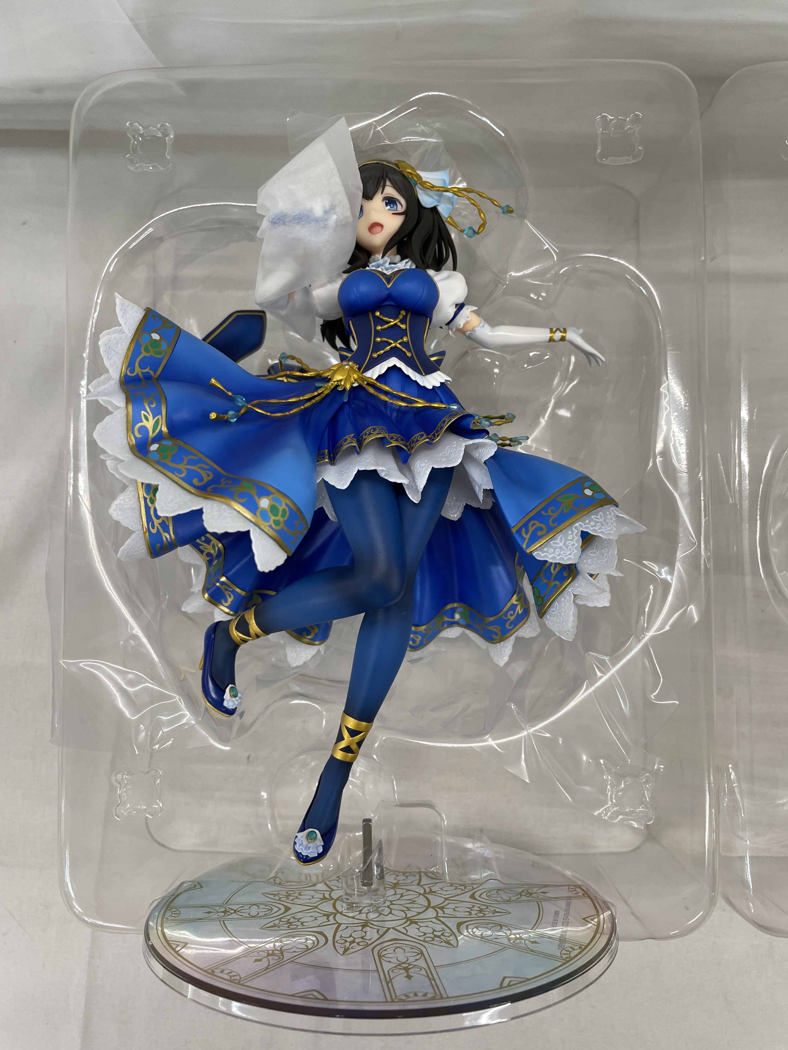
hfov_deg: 53.1
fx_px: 789
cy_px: 525
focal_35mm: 26
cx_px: 394
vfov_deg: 67.3
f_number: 1.6
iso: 80
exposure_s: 1/60
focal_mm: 4.2
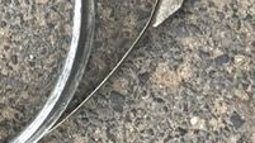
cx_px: -72
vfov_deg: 12.0
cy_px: -63
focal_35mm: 97
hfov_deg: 20.2
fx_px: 656
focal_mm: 3.99
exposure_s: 1/17
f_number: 1.8
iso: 40
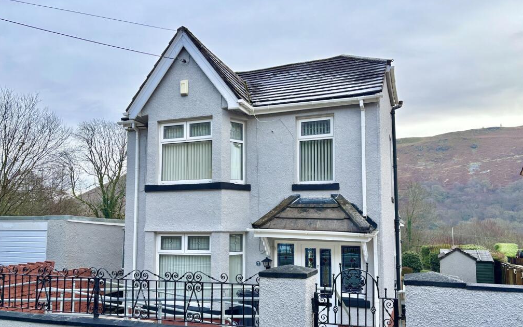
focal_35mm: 28
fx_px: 399
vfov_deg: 44.3
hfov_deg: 66.5
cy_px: 196
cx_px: 259
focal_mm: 5.96
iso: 50
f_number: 1.6
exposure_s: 1/831
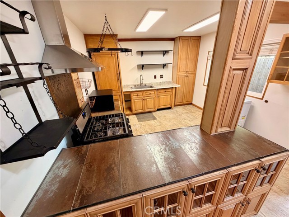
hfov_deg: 102.1
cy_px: 108
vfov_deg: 85.7
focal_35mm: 14
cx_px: 144
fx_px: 117
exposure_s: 1/120
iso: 320
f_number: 2.2
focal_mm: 2.22
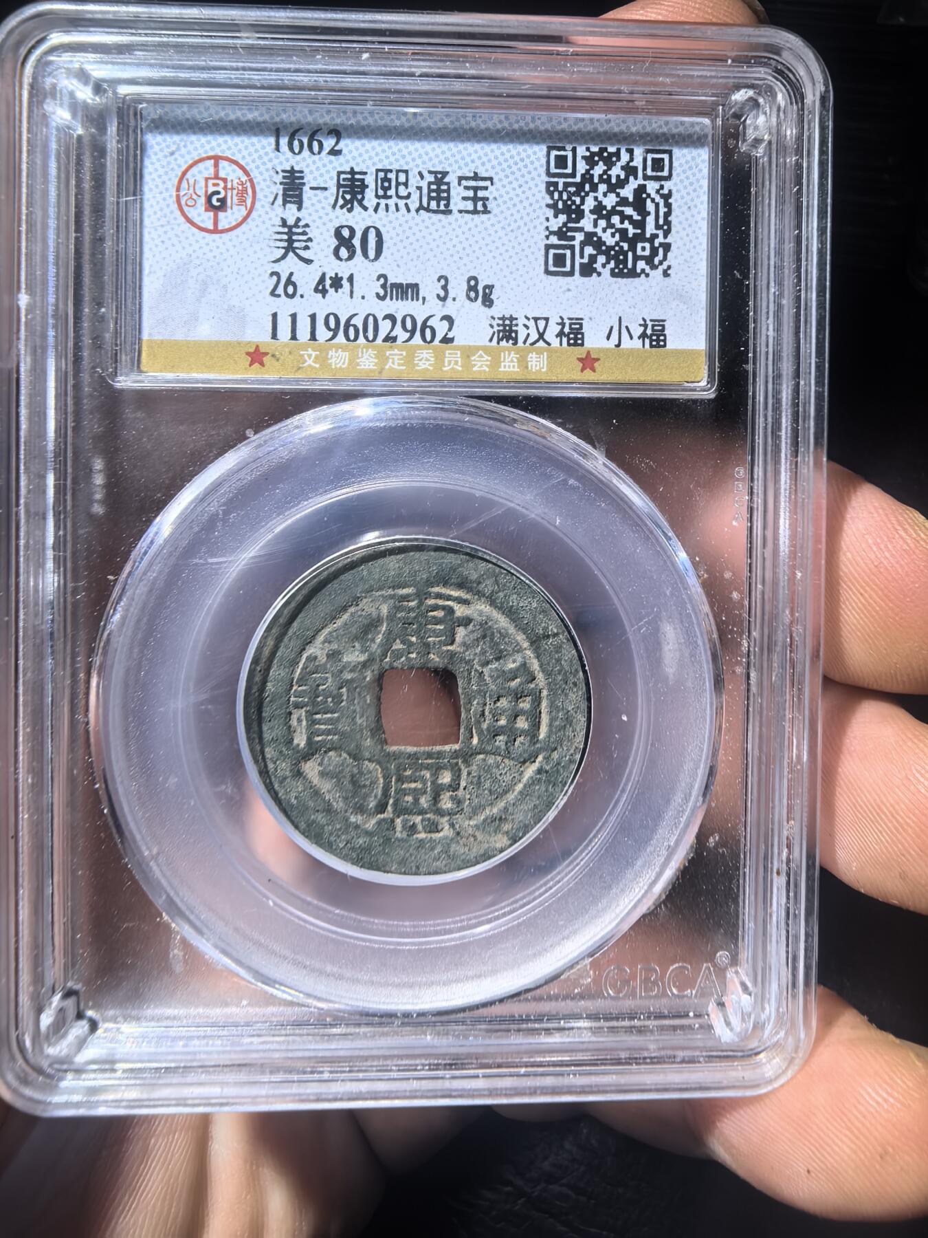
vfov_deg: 65.3
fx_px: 965
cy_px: 619
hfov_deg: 51.4
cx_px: 464
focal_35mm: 27
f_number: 2.2
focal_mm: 1.95
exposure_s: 1/125
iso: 50
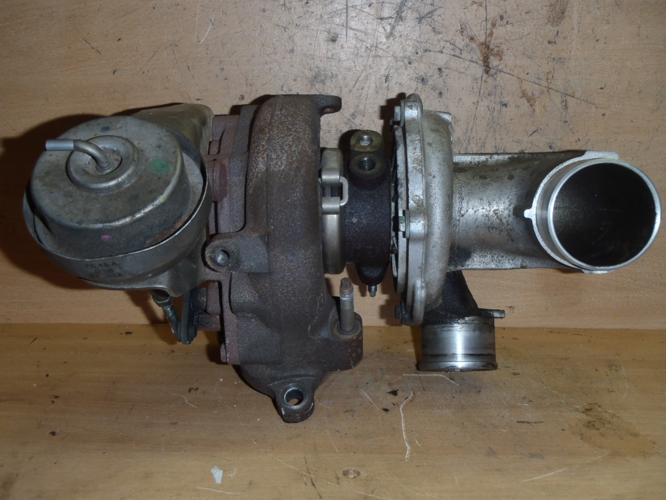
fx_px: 731
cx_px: 333
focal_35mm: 38
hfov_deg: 49.0
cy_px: 250
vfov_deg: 37.7
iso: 100
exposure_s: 1/40
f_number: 4.6
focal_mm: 6.83
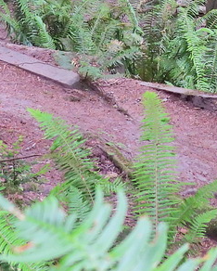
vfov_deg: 6.0
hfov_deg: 4.8
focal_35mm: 321
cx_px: 258
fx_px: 2574
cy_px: -139
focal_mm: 13.4
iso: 280
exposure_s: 1/60
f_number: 3.5
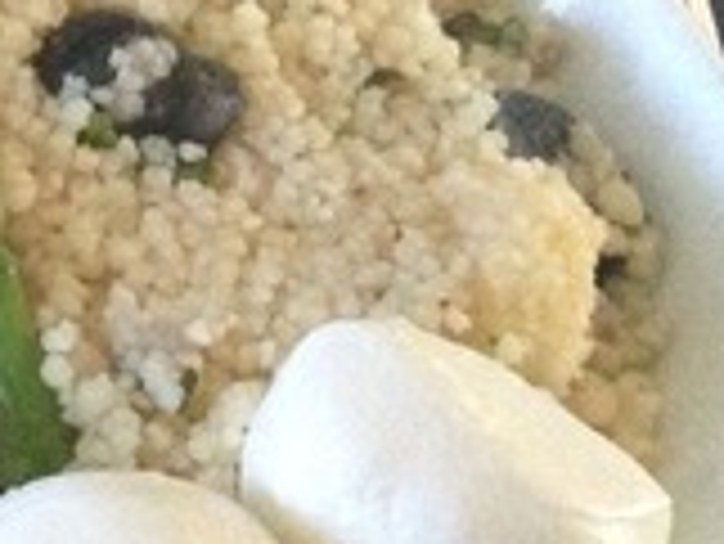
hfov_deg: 10.6
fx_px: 3391
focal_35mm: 162
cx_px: -967
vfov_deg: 8.9
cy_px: -330
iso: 400
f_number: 2.4
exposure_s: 1/20
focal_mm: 4.12
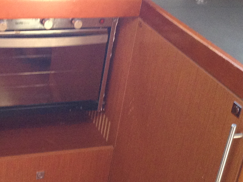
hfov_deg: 25.1
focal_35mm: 76
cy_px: 41
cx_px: 36
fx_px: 533
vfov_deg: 19.2
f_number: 2.4
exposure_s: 1/24
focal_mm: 3.3
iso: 125
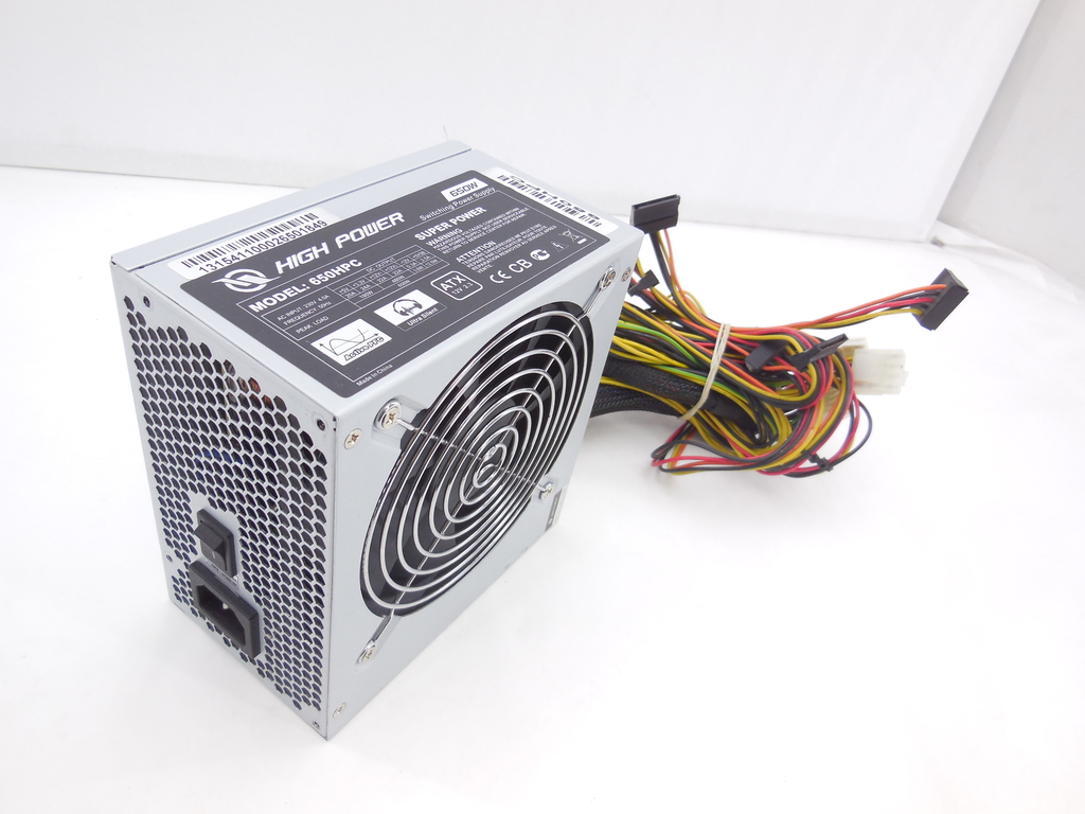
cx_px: 542
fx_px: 784
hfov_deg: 69.4
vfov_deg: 54.9
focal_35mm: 25
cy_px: 407
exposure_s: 1/60
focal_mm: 4.5
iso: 125
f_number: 3.1
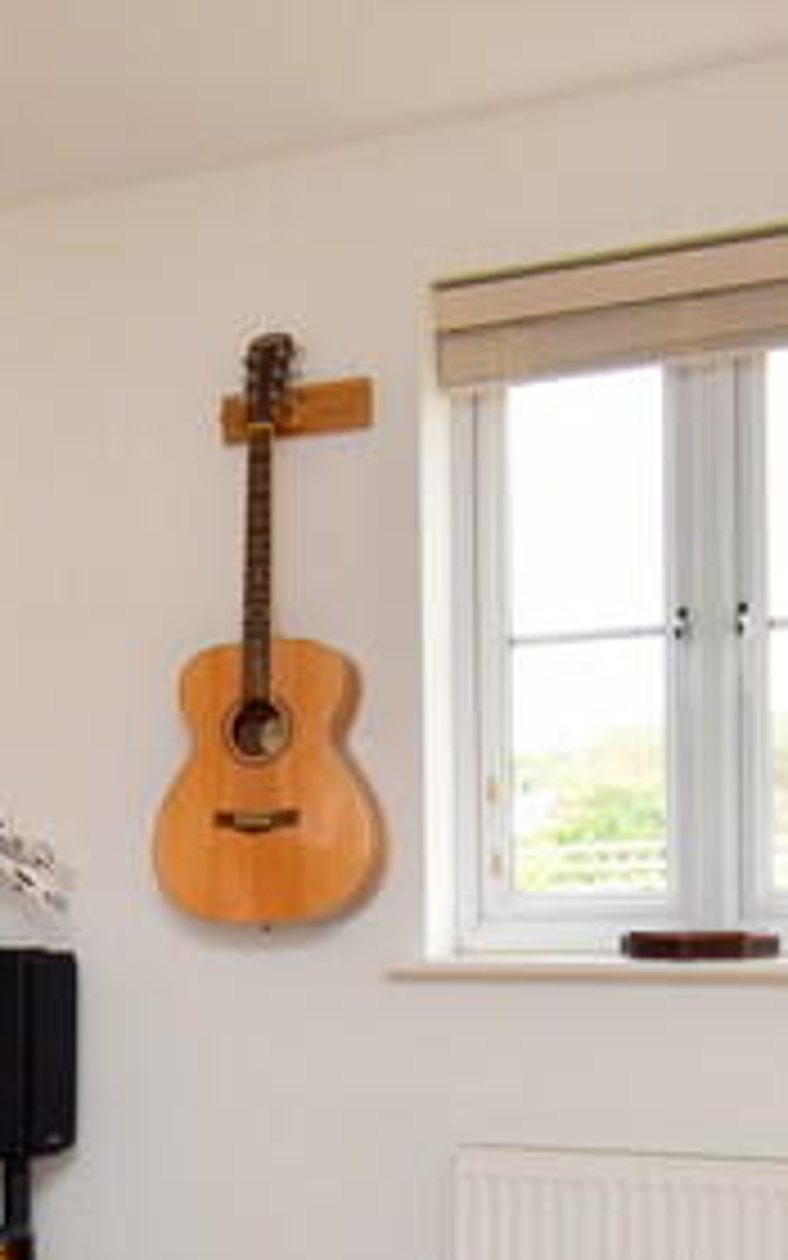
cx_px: -18
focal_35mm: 56
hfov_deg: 22.2
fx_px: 1924
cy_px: 952
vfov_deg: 35.4
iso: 500
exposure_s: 1/200
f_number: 5
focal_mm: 10
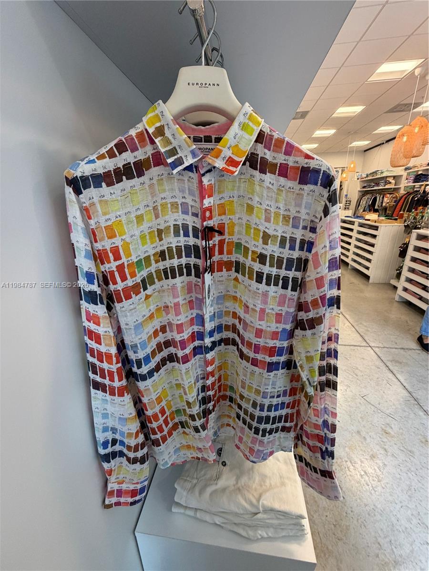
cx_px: 214
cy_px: 286
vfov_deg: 102.1
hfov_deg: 85.7
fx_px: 231
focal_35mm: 14
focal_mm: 2.22
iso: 250
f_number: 2.2
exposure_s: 1/120
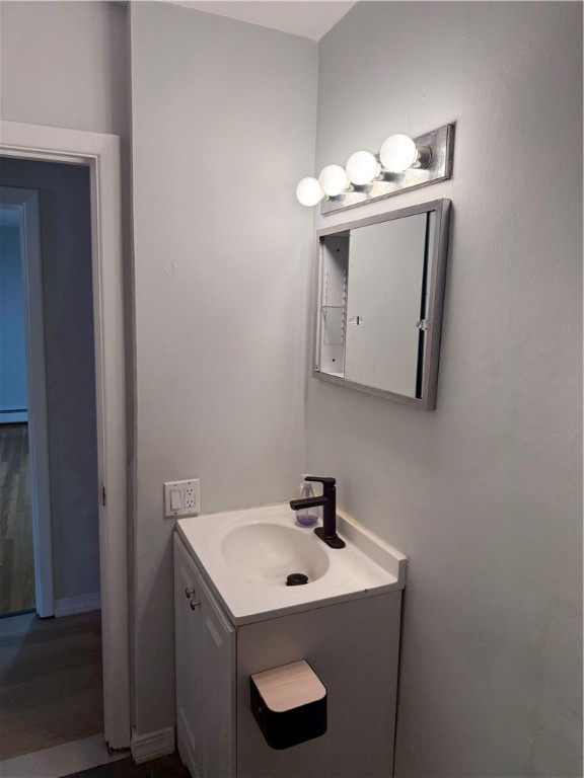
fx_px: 540
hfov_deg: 56.8
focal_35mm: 24
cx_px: 292
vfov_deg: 71.6
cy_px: 389
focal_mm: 6.76
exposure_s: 1/120
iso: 64
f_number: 1.78
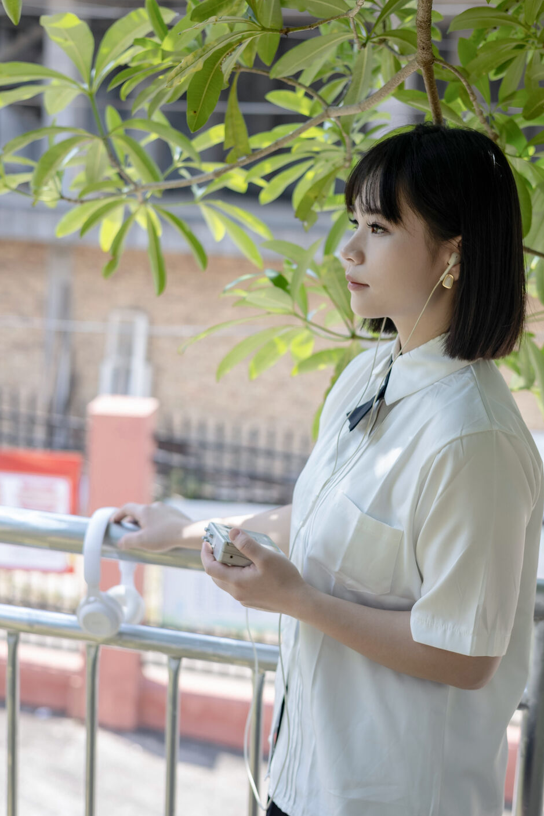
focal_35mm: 64
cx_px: 329
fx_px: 1450
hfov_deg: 21.2
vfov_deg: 31.4
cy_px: 398
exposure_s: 1/400
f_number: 3.2
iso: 125
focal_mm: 50
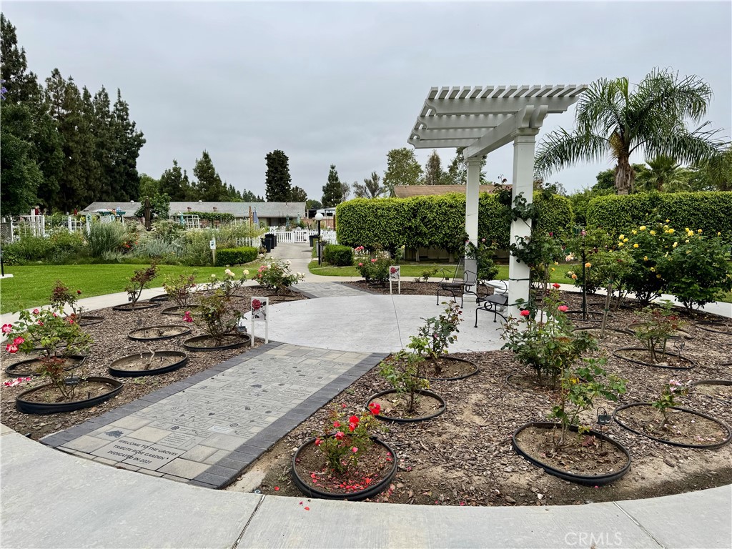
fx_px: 508
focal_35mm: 24
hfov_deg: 71.6
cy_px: 274
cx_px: 366
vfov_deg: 56.8
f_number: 1.78
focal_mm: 6.76
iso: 80
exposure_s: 1/2506
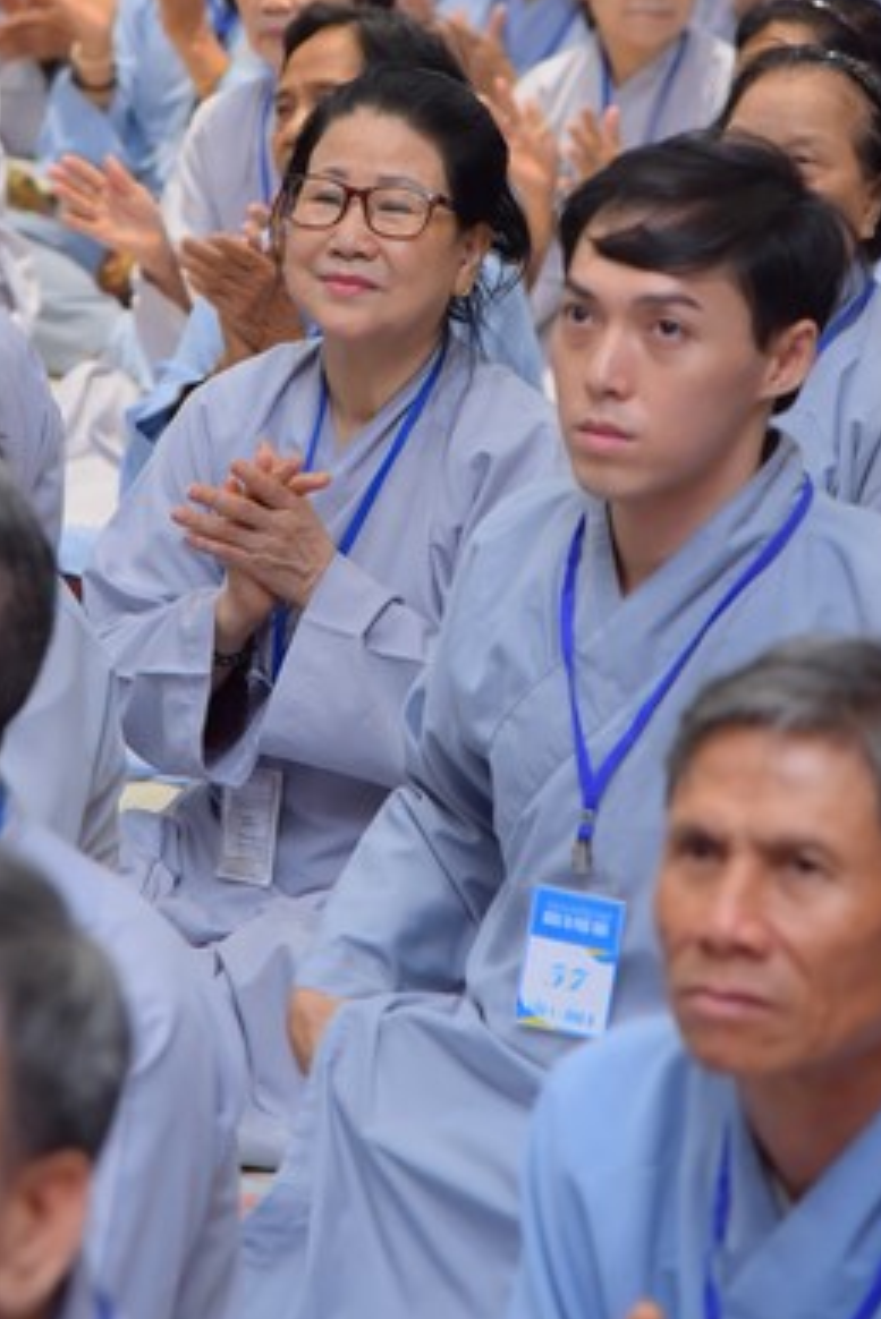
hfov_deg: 6.8
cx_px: 274
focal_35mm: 201
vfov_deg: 10.2
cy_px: 313
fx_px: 7371
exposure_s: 1/125
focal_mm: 120
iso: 1250
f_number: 5
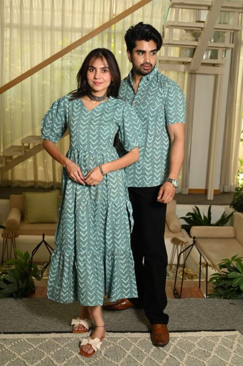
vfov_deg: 46.4
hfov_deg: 31.9
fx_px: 426
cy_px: 183
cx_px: 122
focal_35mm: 42
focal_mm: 42
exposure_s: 1/160
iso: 640
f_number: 7.1
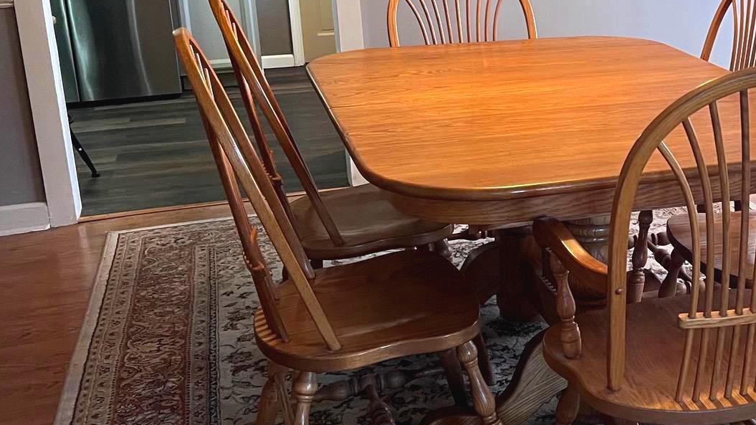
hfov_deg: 35.7
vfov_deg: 21.7
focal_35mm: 55
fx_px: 1102
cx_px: 677
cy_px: 120
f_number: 1.5
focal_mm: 5.7
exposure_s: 1/60
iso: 125
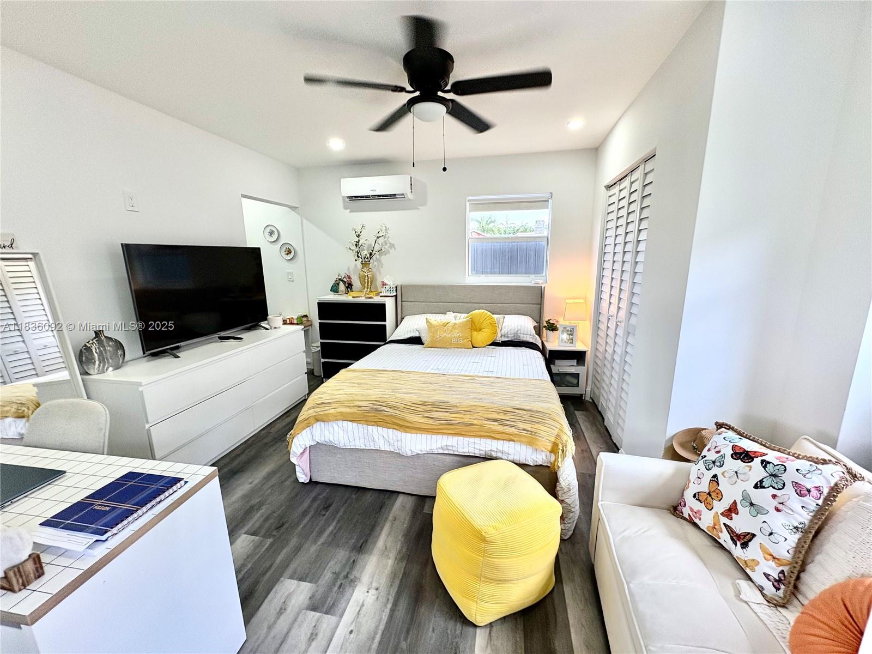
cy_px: 327
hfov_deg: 102.1
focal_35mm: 14
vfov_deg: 85.7
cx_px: 436
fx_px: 353
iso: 125
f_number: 2.2
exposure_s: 1/120
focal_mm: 2.22
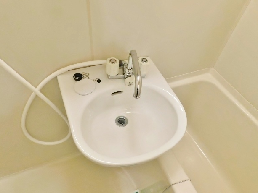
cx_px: 133
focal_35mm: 24
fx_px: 179
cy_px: 99
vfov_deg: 56.8
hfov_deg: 71.6
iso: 400
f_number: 3
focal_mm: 4
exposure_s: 1/25
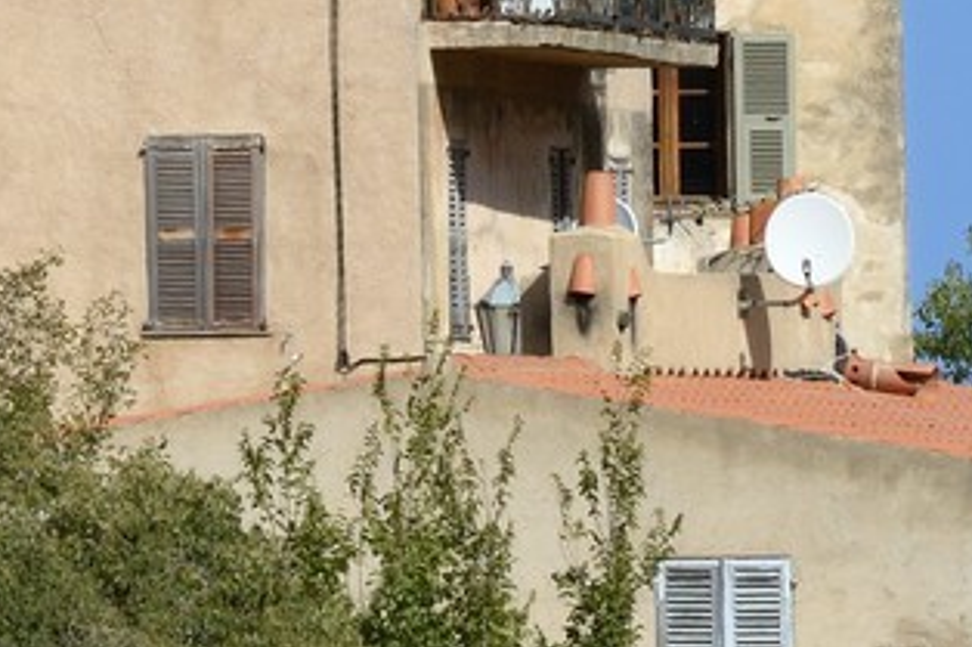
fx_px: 23396
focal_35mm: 867
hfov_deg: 2.4
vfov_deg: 1.6
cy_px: -260
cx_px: -1427
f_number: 16
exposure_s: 1/250
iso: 200
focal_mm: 170
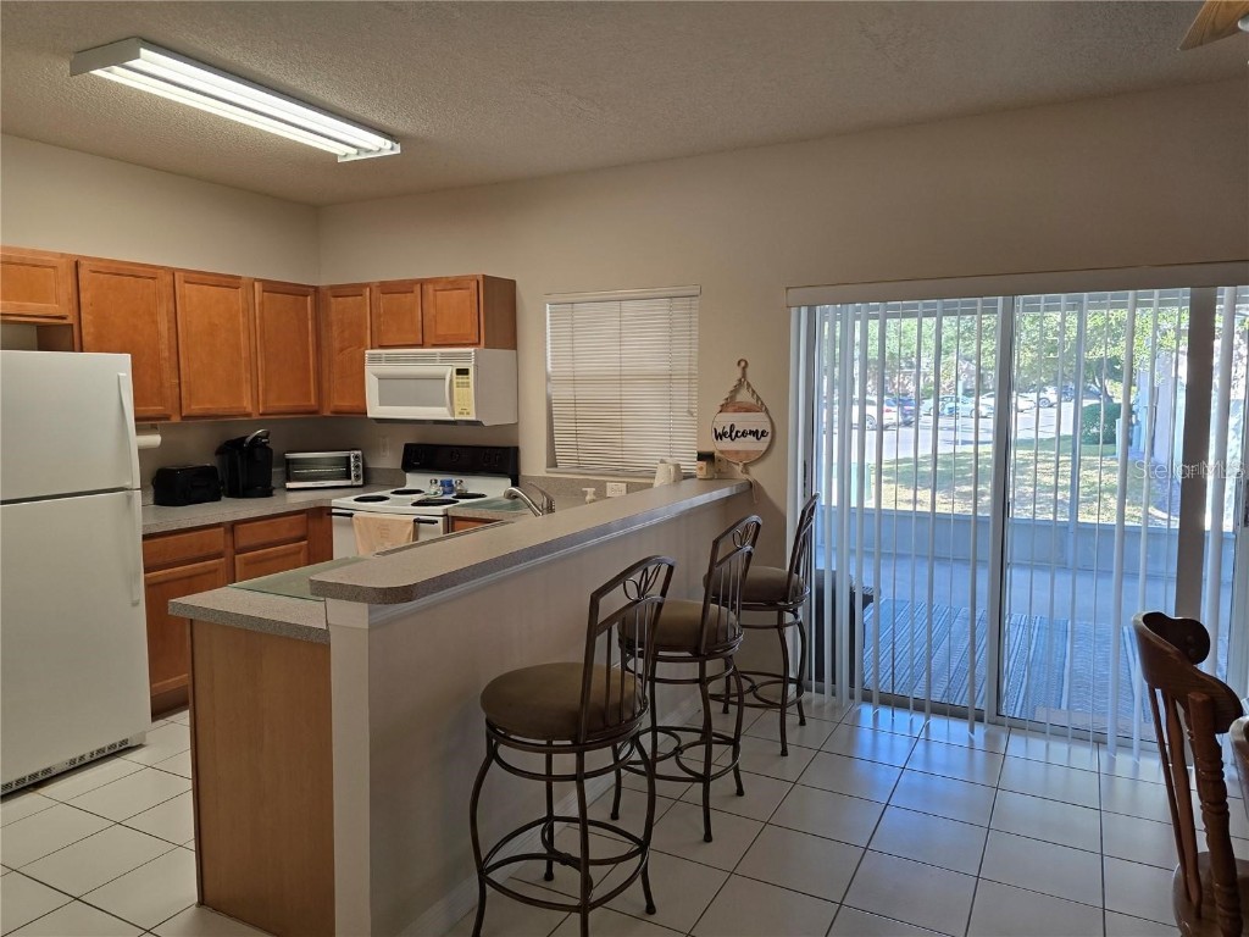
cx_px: 624
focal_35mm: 23
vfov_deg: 58.9
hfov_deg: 73.9
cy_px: 468
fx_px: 830
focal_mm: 6.3
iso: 100
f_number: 1.7
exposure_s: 1/120
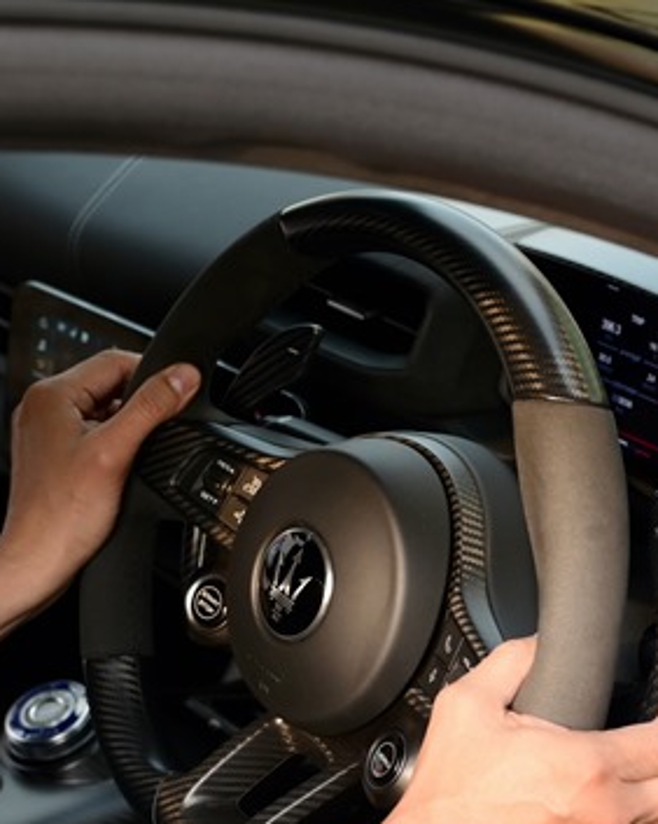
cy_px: 563
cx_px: 180
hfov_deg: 14.1
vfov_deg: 17.6
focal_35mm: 109
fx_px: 2656
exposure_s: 1/500
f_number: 4
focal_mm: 40
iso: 400
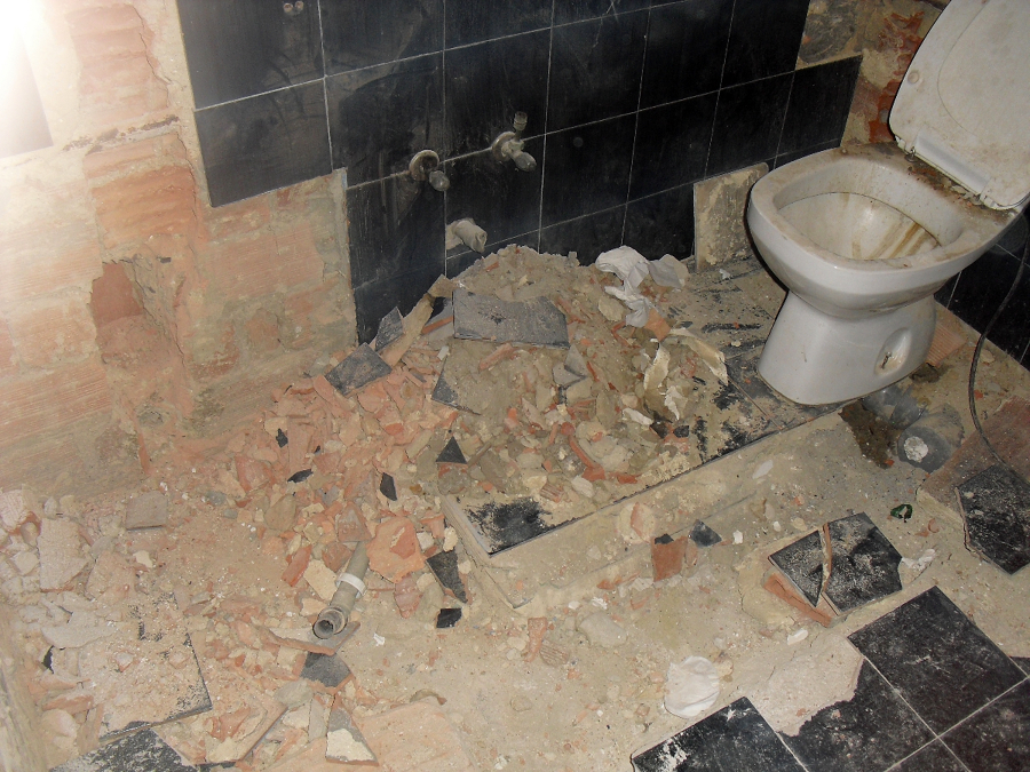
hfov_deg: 51.4
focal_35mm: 36
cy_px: 386
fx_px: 1071
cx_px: 515
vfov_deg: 39.7
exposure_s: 1/60
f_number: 3.1
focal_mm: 6.3
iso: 200
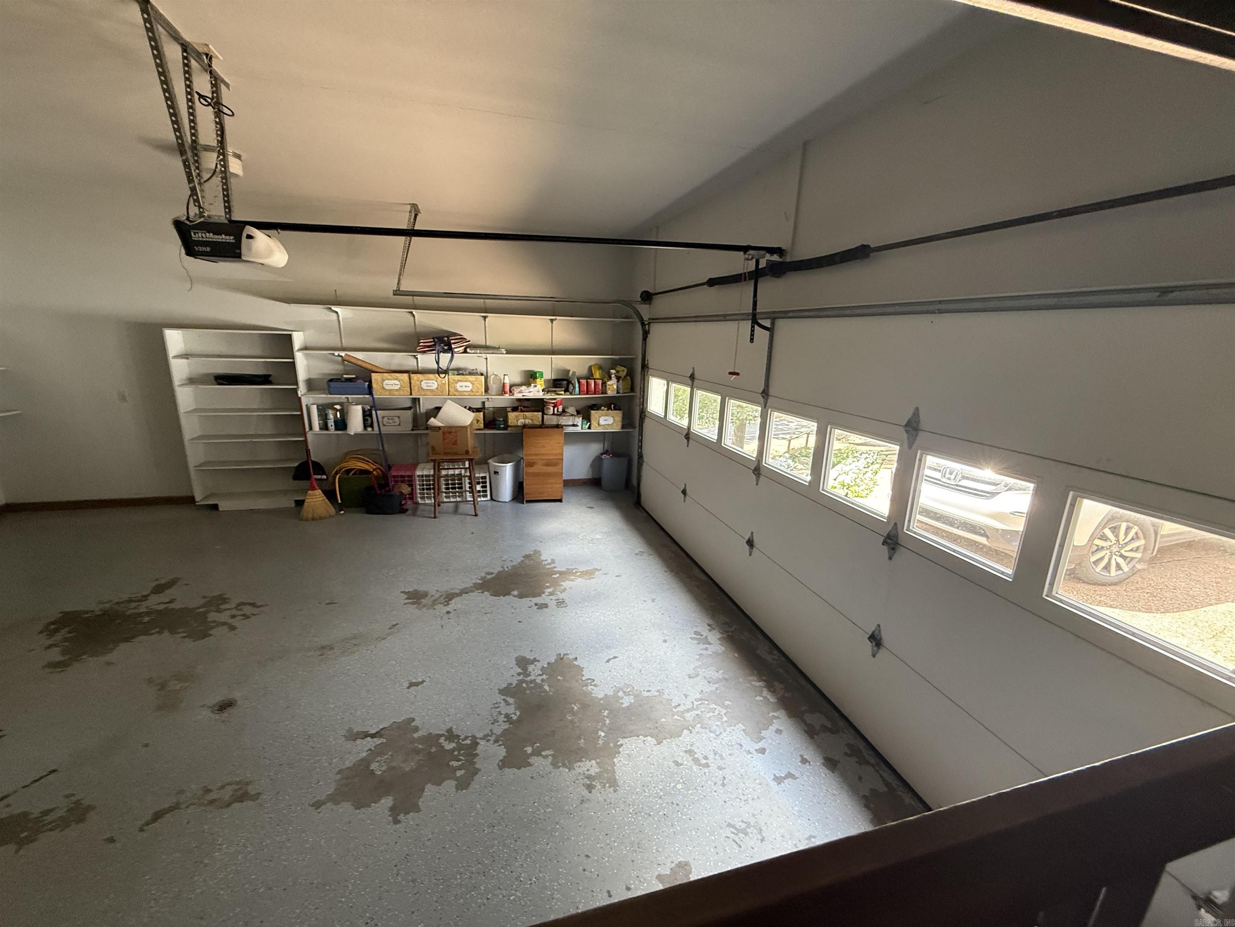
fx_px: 499
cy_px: 464
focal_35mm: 14
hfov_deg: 102.1
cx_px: 618
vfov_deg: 85.7
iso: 320
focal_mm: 2.22
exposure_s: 1/92
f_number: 2.2
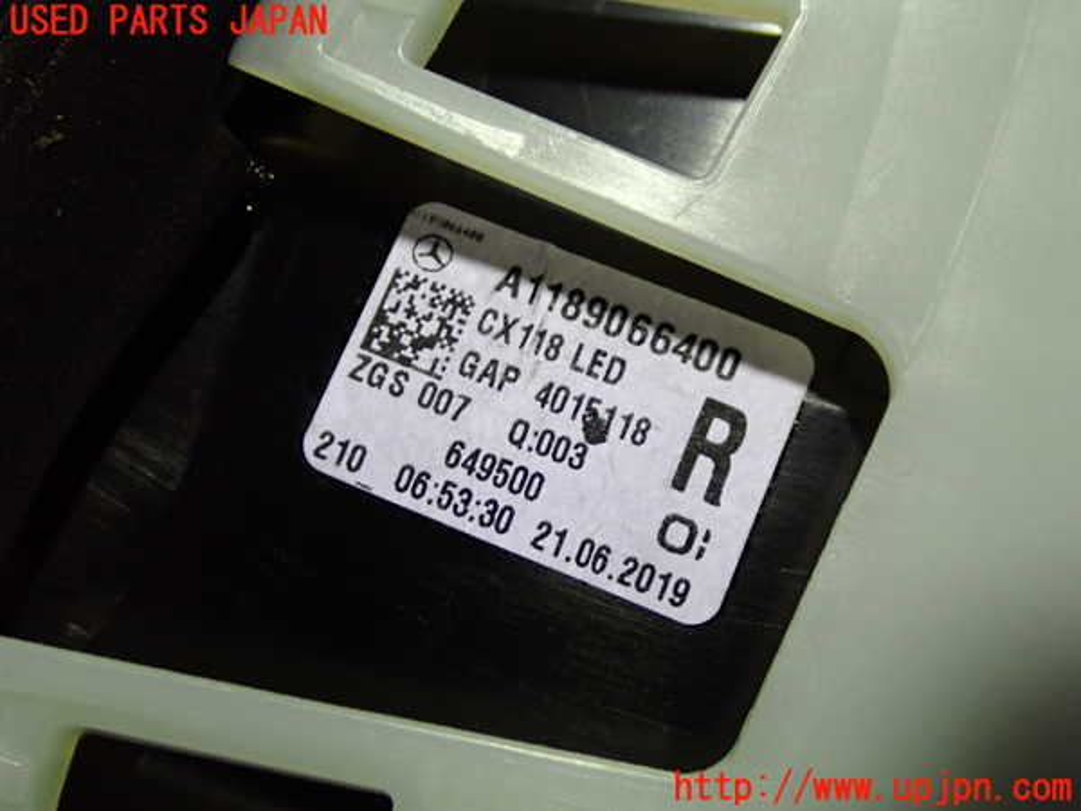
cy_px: 406
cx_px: 540
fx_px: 1280
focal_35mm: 41
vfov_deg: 35.1
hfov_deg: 45.8
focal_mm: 7.31
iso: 640
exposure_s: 1/125
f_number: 2.8
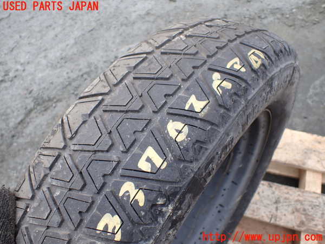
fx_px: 282
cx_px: 162
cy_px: 122
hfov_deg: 60.0
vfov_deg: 46.8
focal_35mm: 30
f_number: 2.3
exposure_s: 1/160
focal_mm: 5.4
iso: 100
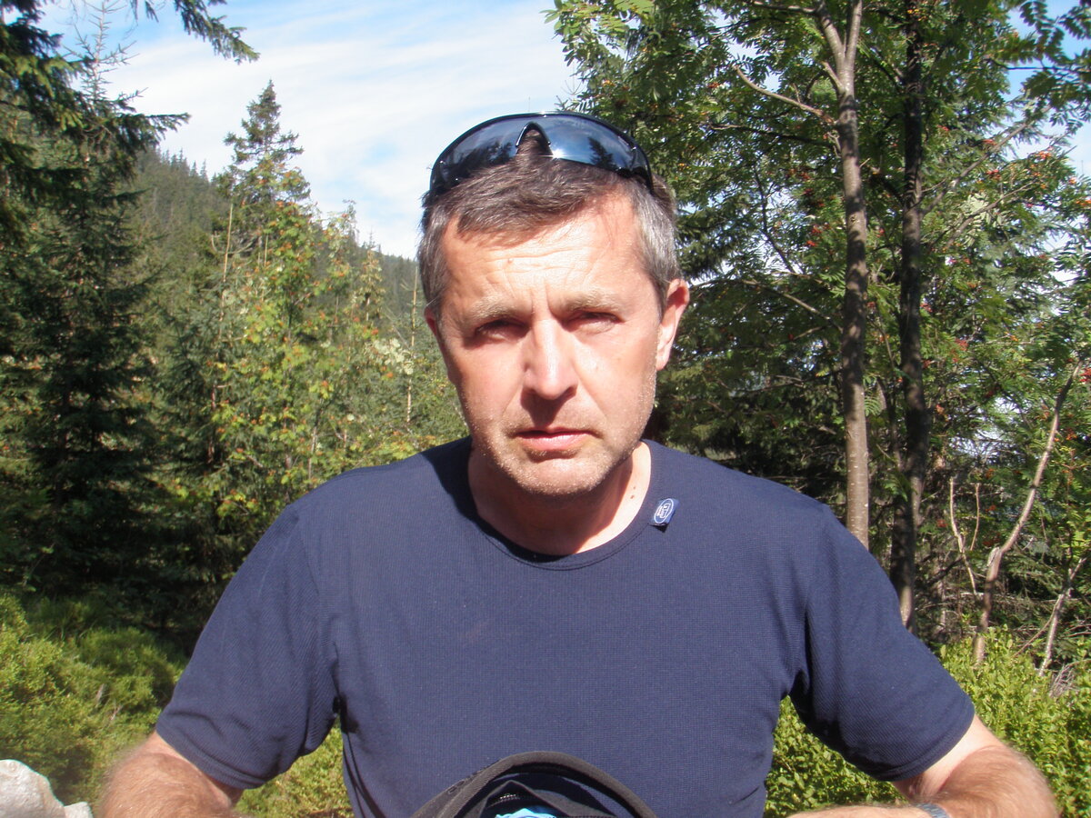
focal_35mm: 38
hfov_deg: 49.0
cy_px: 409
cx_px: 546
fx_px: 1198
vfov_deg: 37.7
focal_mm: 6.7
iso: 80
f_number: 6.3
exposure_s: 1/125
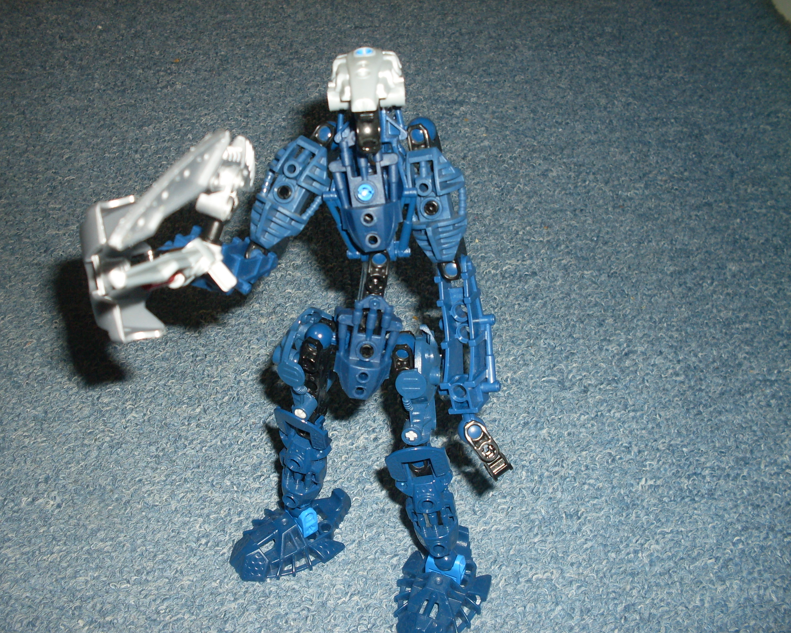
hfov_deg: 45.8
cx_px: 365
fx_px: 936
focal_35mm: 40
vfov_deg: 37.3
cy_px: 316
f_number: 2.8
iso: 100
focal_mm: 6.3
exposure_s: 1/45
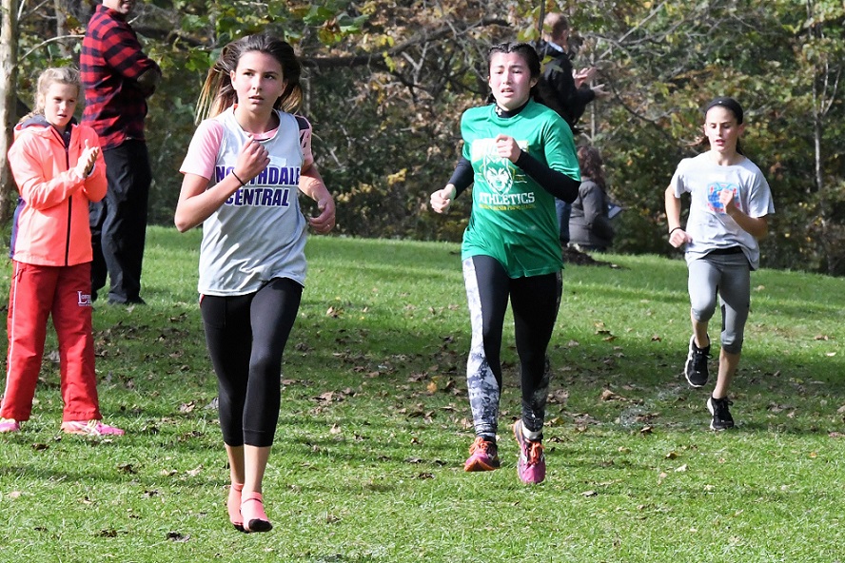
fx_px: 6513
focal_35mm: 278
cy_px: 282
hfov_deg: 7.4
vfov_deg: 5.0
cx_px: 422
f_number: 16
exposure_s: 1/1000
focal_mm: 185
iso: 4500
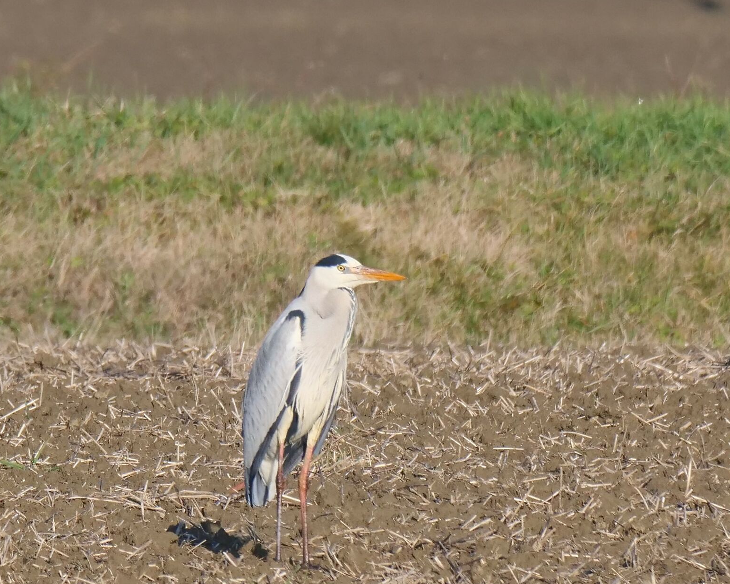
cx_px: 380
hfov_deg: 1.6
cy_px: 280
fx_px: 26207
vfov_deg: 1.3
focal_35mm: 1213
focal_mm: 400
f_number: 7.1
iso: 500
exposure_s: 1/1300
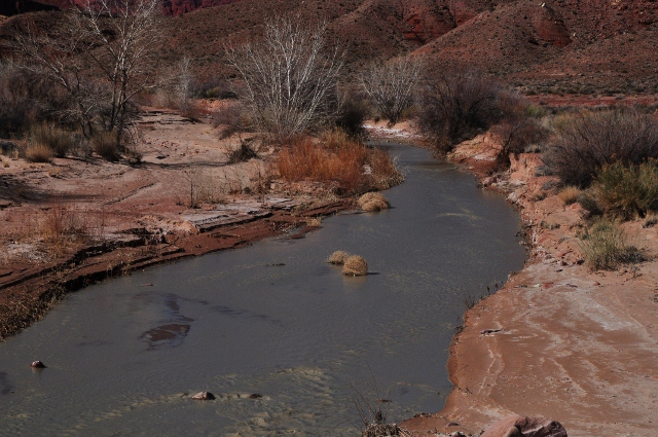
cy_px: 218
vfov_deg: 13.0
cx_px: 329
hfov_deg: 19.5
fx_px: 1917
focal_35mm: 105
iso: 200
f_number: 22
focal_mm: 70
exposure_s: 1/250
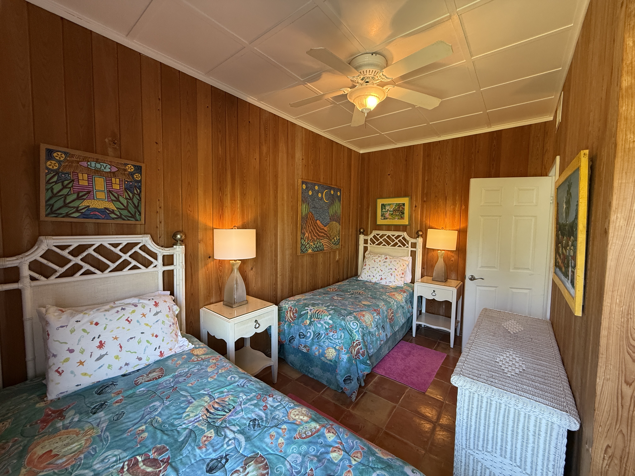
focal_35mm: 14
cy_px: 238
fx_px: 257
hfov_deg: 102.1
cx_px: 318
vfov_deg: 85.7
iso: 250
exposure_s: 1/60
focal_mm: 2.22
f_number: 2.2
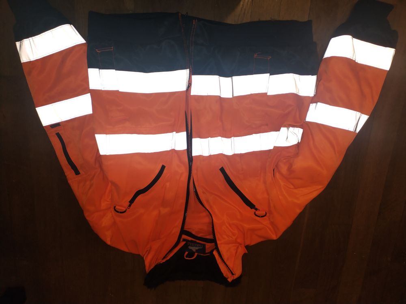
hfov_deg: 67.3
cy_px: 152
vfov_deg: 53.1
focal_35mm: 26
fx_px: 305
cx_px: 203
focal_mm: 4.75
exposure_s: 1/33.3
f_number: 1.8
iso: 379
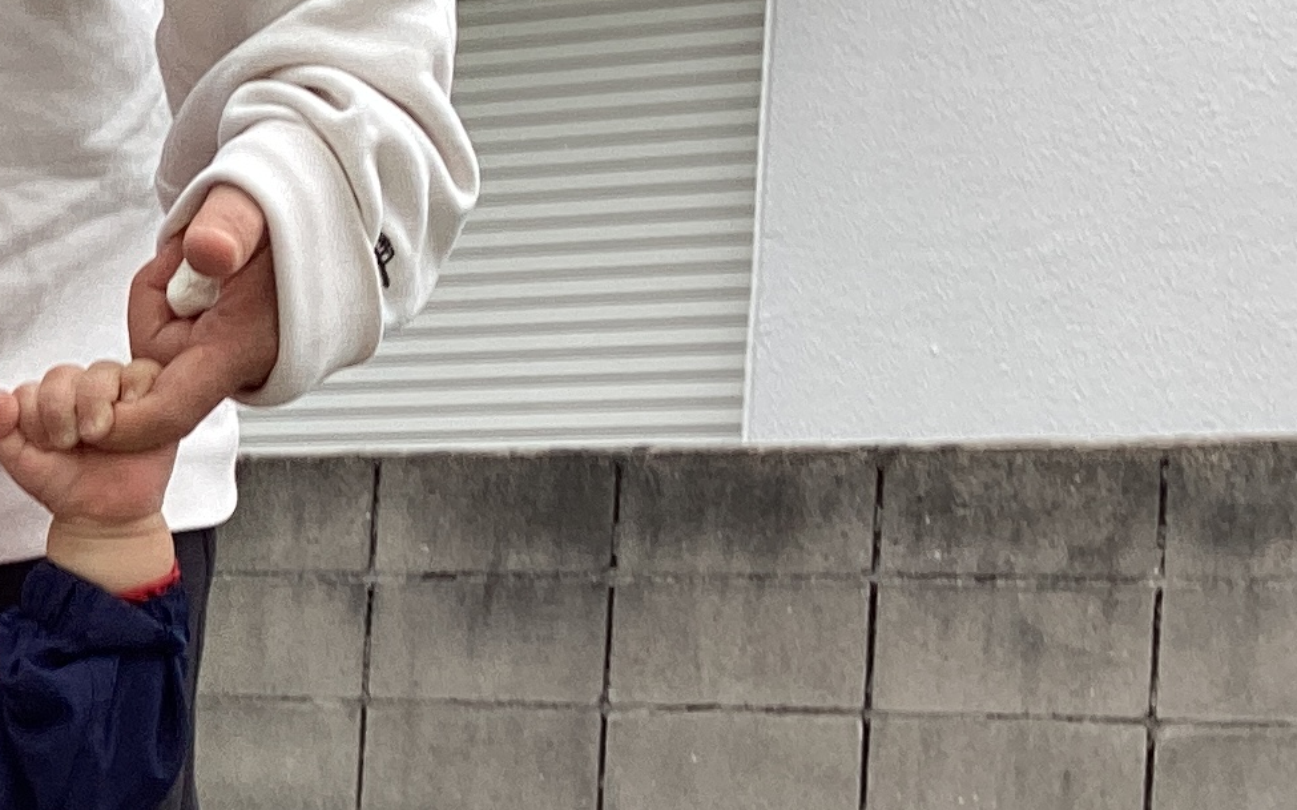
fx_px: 3888
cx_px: -635
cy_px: 751
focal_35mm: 110
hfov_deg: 17.2
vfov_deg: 11.8
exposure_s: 1/179
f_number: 2.4
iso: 25
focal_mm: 3.3
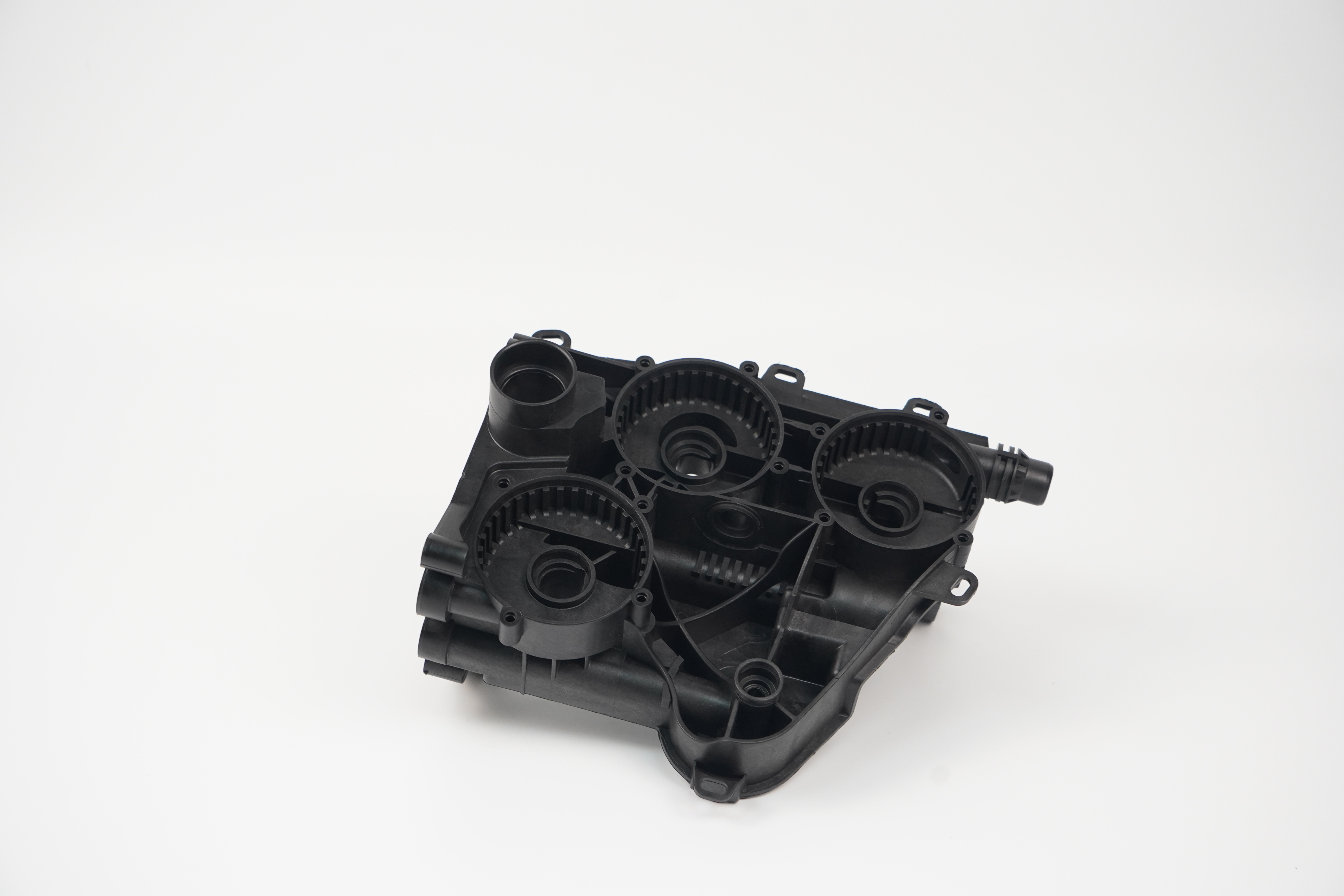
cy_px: 448
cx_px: 672
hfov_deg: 34.5
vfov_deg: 23.4
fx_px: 2165
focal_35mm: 58
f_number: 6.3
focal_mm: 58
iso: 1250
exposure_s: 1/200
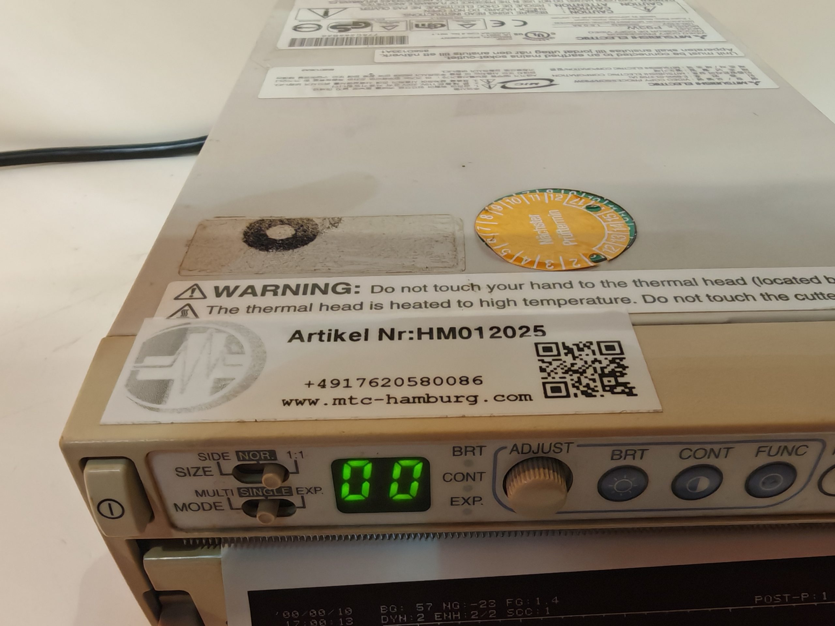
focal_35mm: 27
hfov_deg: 65.3
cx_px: 418
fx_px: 651
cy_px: 313
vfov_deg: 51.4
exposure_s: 1/33
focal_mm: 1.82
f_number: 2
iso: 200
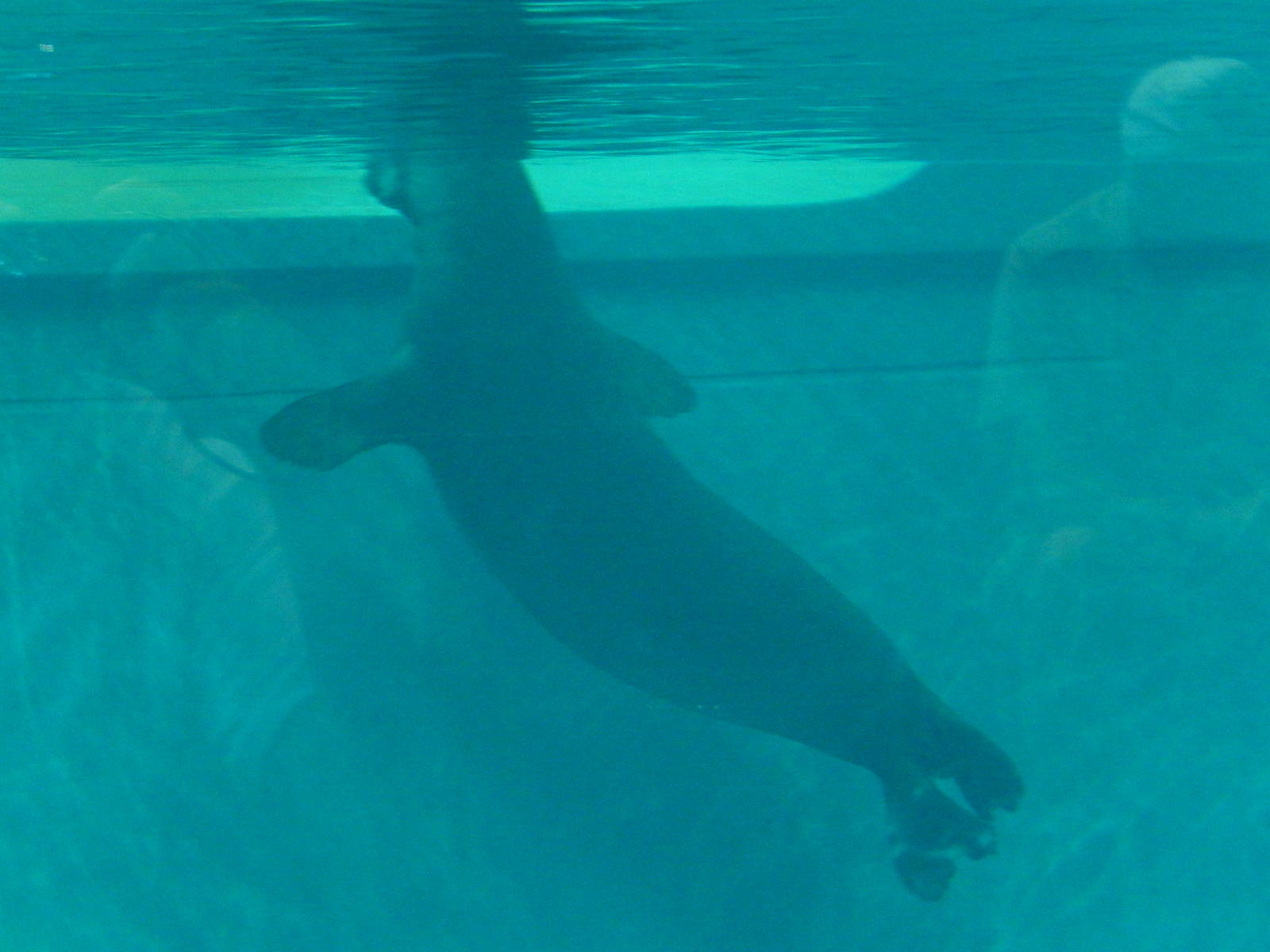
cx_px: 635
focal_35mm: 117
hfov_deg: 16.8
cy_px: 476
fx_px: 4293
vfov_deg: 12.7
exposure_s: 1/30
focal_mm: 21
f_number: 5.5
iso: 1000
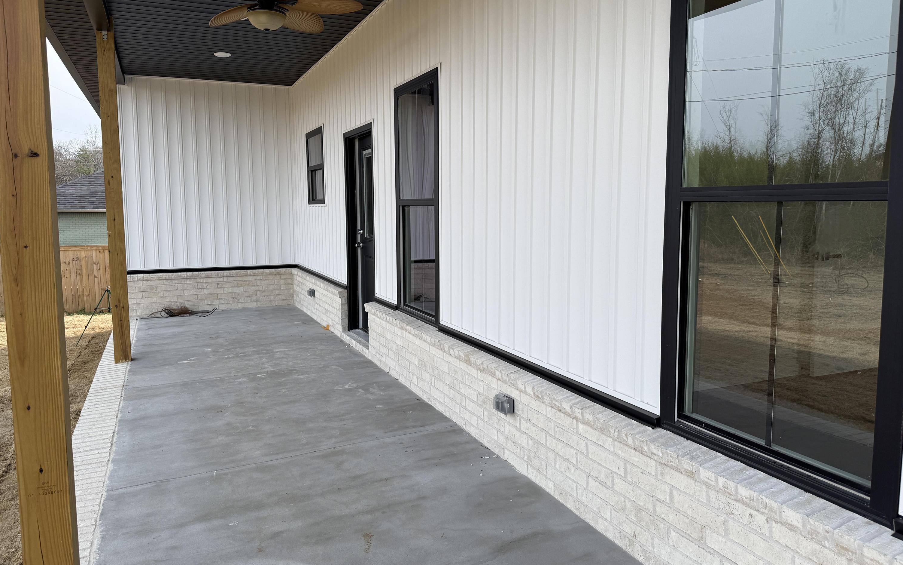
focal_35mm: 26
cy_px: 264
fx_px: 640
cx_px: 450
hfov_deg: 70.4
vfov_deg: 47.6
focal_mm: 6.76
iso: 80
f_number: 1.78
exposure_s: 1/1901
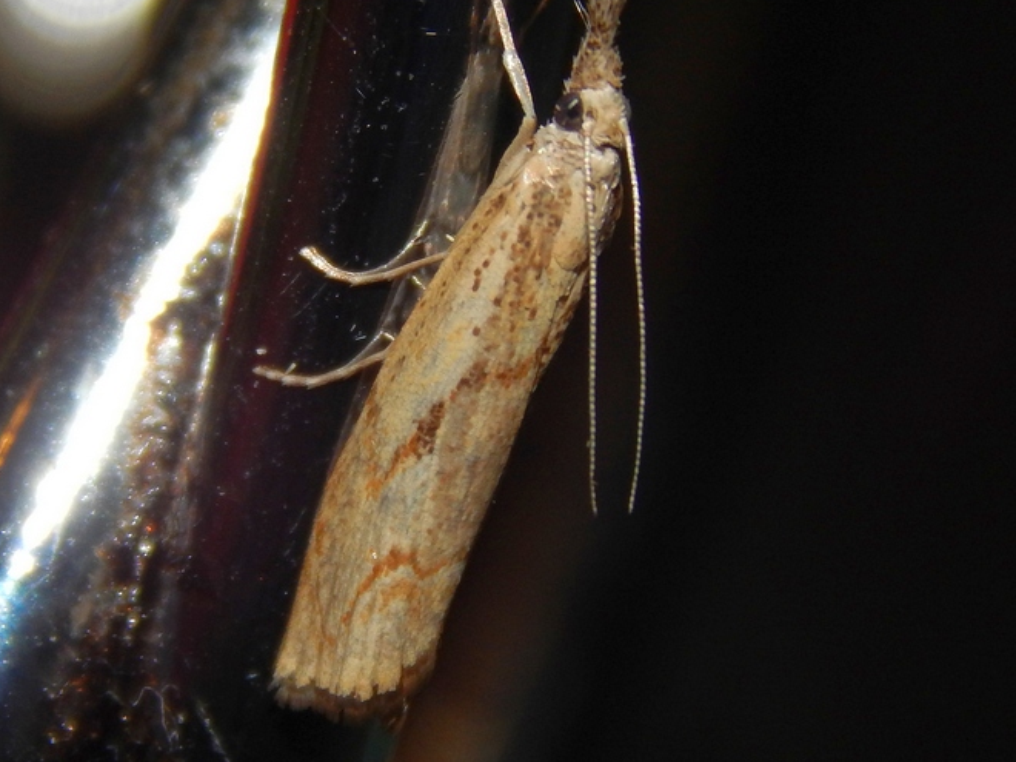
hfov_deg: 8.9
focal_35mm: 223
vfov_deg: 6.7
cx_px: 462
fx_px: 6545
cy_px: 316
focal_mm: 32.8
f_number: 10.5
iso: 200
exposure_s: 1/30
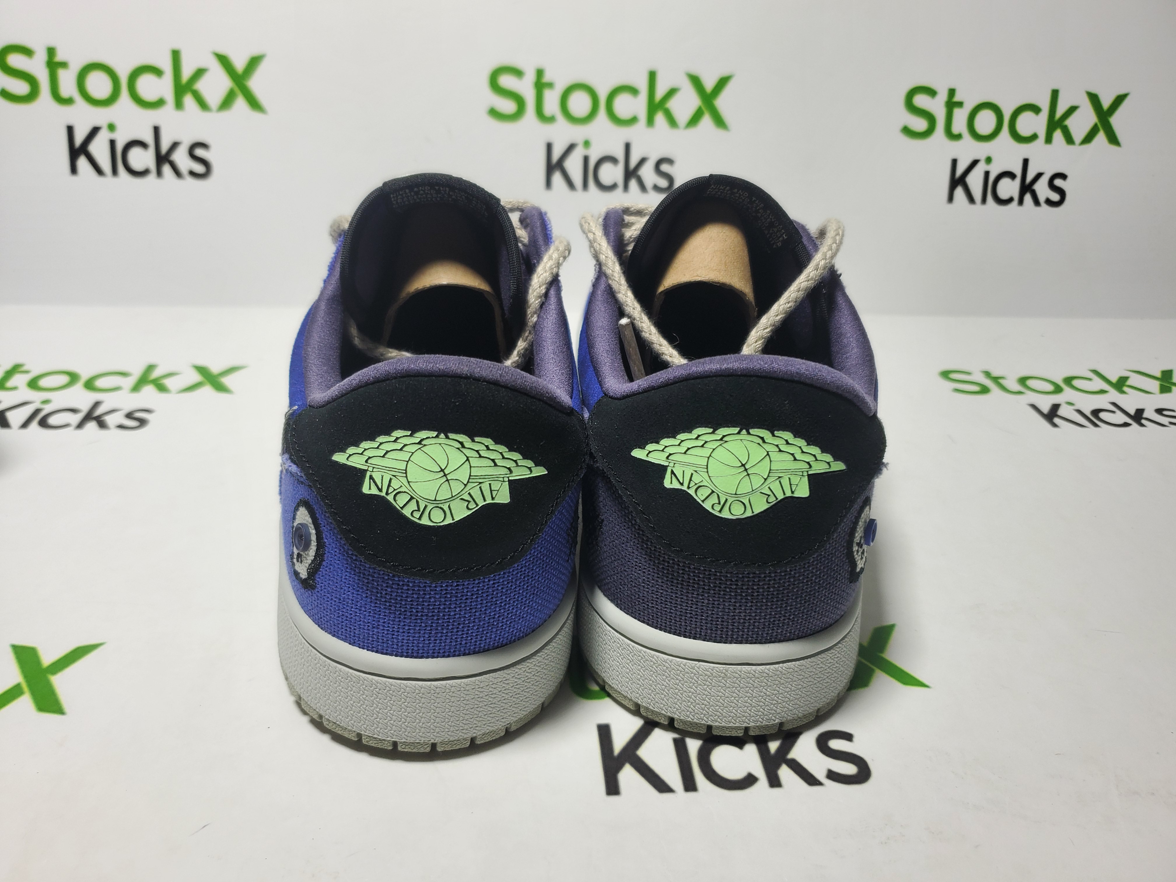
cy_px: 441
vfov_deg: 53.1
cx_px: 588
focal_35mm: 26
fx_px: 883
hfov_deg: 67.3
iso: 50
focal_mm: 4.3
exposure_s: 1/479
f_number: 1.5
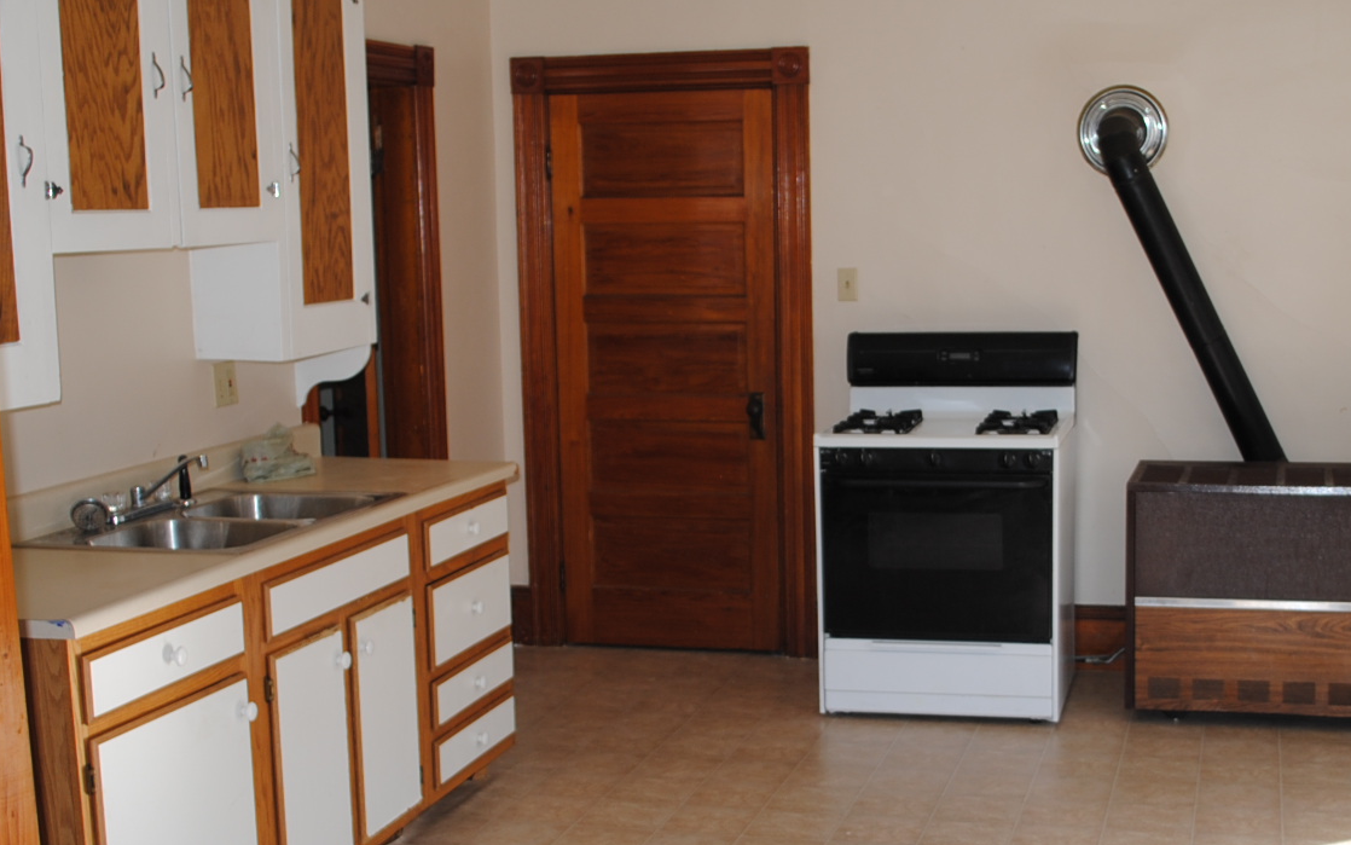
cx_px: 848
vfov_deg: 24.3
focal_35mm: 53
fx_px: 1952
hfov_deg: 37.9
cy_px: 550
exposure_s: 1/160
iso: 100
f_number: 3.8
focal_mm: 20
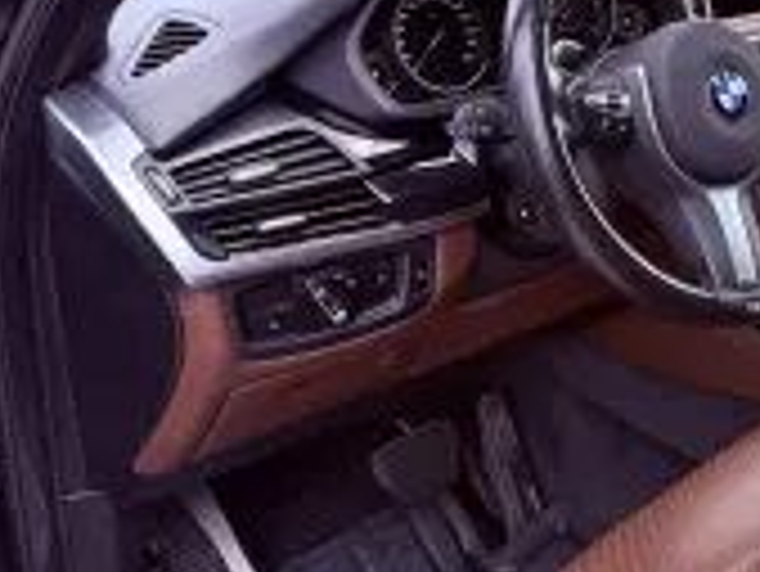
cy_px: 108
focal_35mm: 51
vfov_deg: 28.0
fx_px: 1121
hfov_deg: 33.7
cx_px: 787
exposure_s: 1/172
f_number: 1.78
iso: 64
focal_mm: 6.76
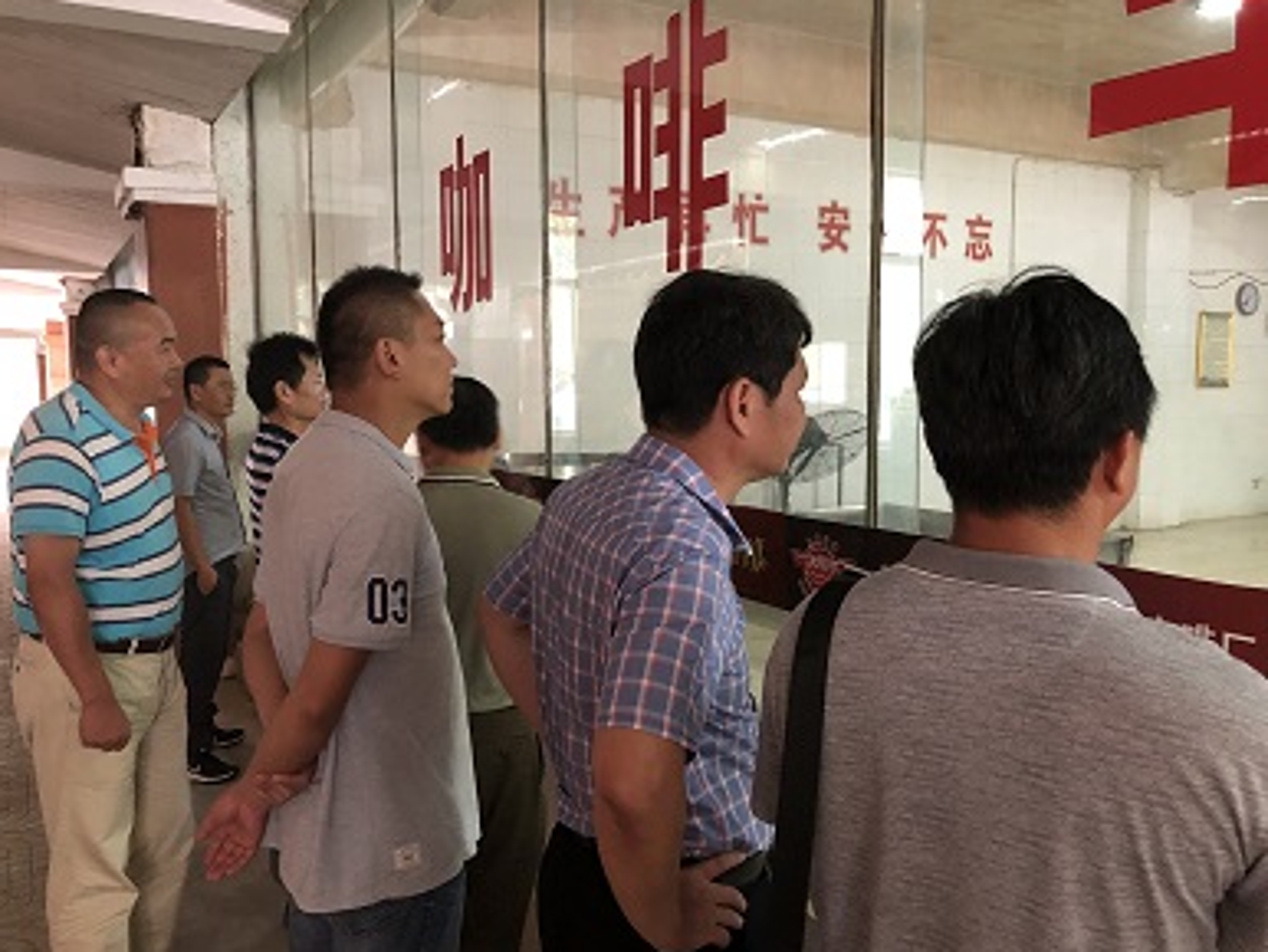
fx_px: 1063
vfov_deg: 48.3
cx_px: 618
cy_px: 486
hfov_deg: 61.6
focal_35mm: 29
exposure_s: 1/10
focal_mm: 3.99
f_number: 1.8
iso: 100
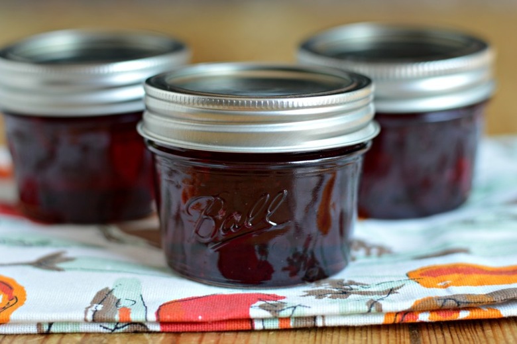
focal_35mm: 75
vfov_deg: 18.2
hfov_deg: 27.0
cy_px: 172
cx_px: 258
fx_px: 1076
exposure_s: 1/125
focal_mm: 50
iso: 100
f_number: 3.2
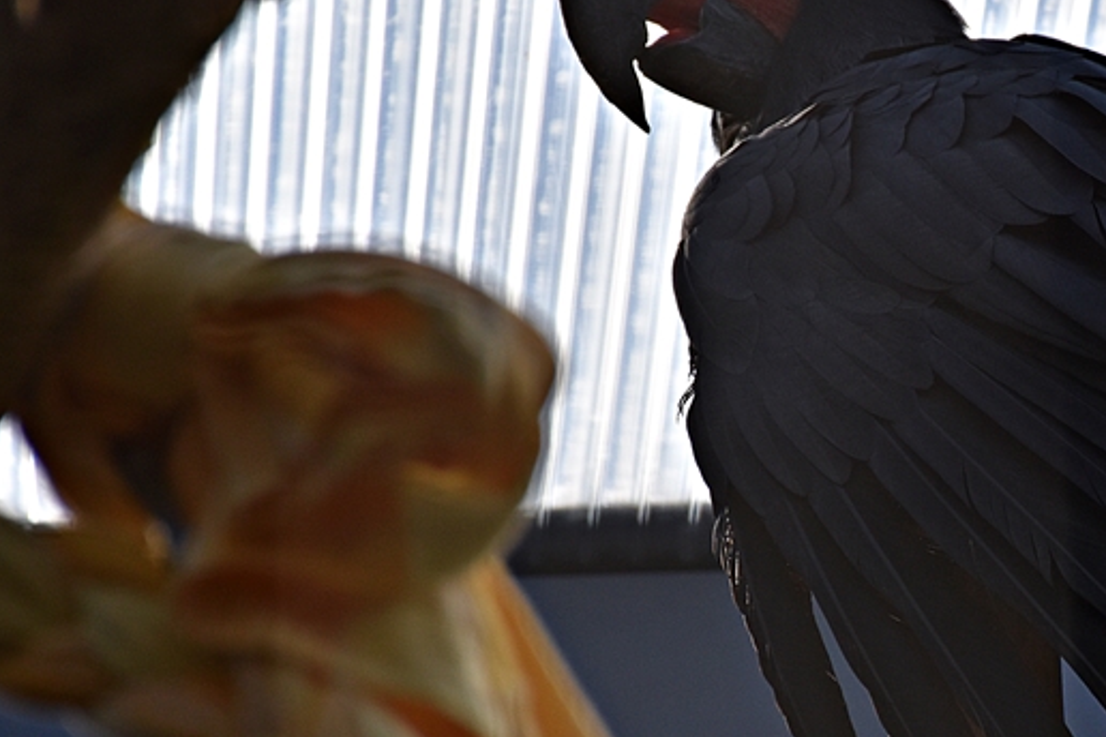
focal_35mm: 417
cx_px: 1020
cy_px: 350
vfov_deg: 3.3
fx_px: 12810
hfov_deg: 4.9
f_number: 5.6
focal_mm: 140
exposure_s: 1/1000
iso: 450
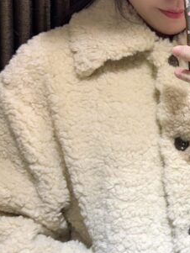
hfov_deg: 19.6
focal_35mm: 69
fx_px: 505
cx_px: 251
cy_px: 134
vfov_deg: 28.1
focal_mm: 5.7
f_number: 1.5
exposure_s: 1/50
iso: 100
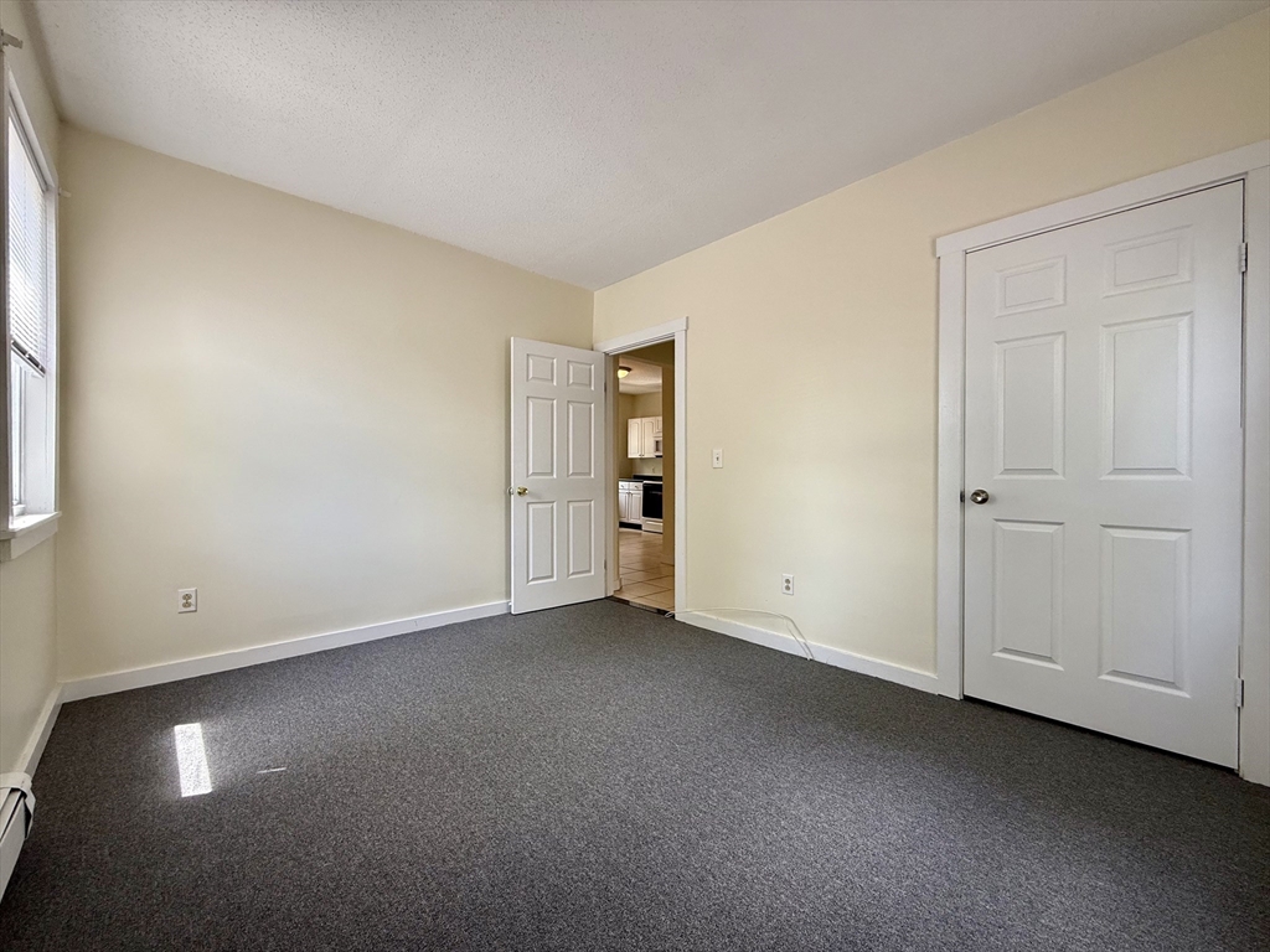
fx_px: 514
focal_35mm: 14
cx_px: 635
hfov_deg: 102.1
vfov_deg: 85.7
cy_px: 476
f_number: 2.2
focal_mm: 2.22
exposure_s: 1/99
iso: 100
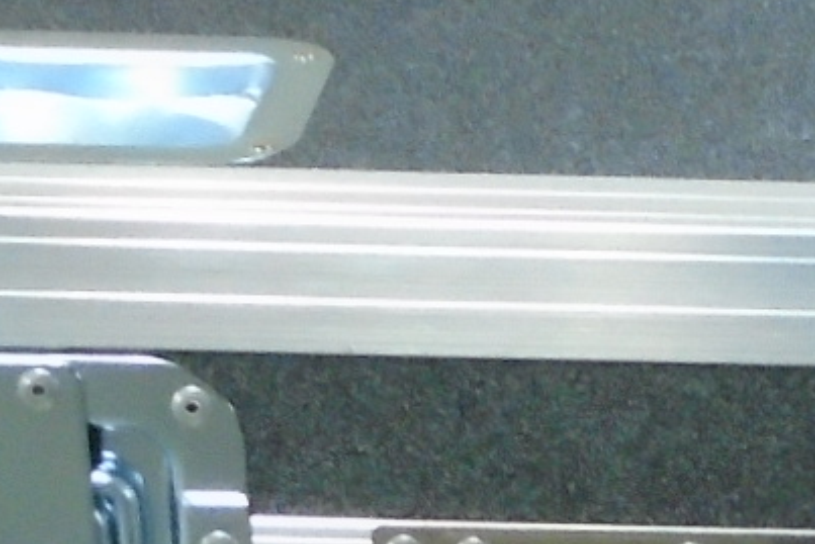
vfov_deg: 7.7
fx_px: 3940
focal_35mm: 174
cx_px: 1183
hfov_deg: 11.4
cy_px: 845
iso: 400
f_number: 3.2
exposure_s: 1/10
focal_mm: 4.6
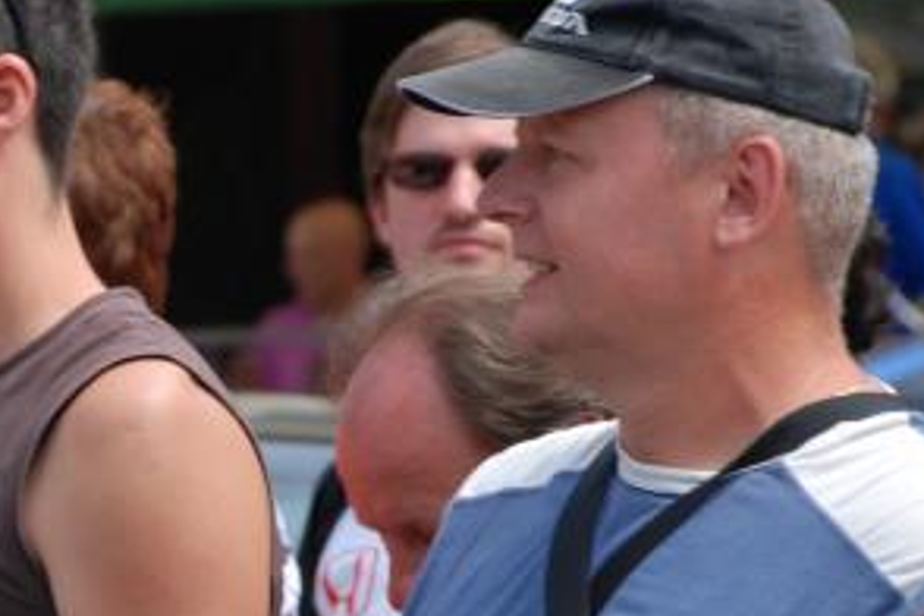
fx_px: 11320
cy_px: 493
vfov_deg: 3.1
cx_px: 25
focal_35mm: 441
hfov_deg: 4.7
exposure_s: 1/250
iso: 200
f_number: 8
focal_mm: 135
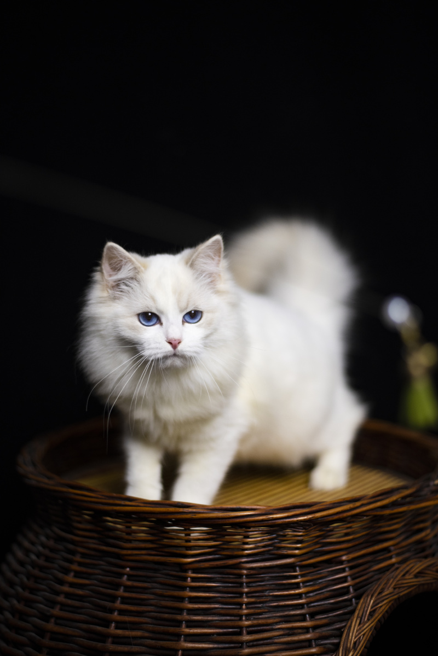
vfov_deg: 39.6
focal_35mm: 50
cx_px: 219
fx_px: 912
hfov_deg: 27.0
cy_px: 328
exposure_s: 1/320
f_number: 1.8
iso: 800
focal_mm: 50
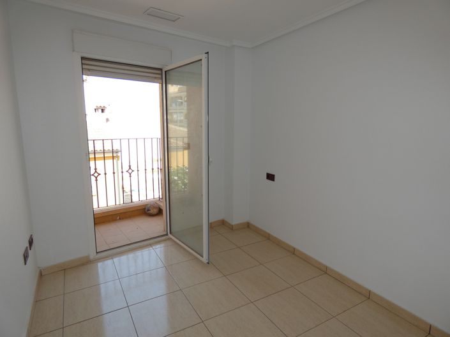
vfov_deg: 65.9
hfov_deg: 81.8
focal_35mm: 20
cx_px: 225
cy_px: 168
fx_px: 260
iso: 80
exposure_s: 1/250
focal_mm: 3.6
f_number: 2.8
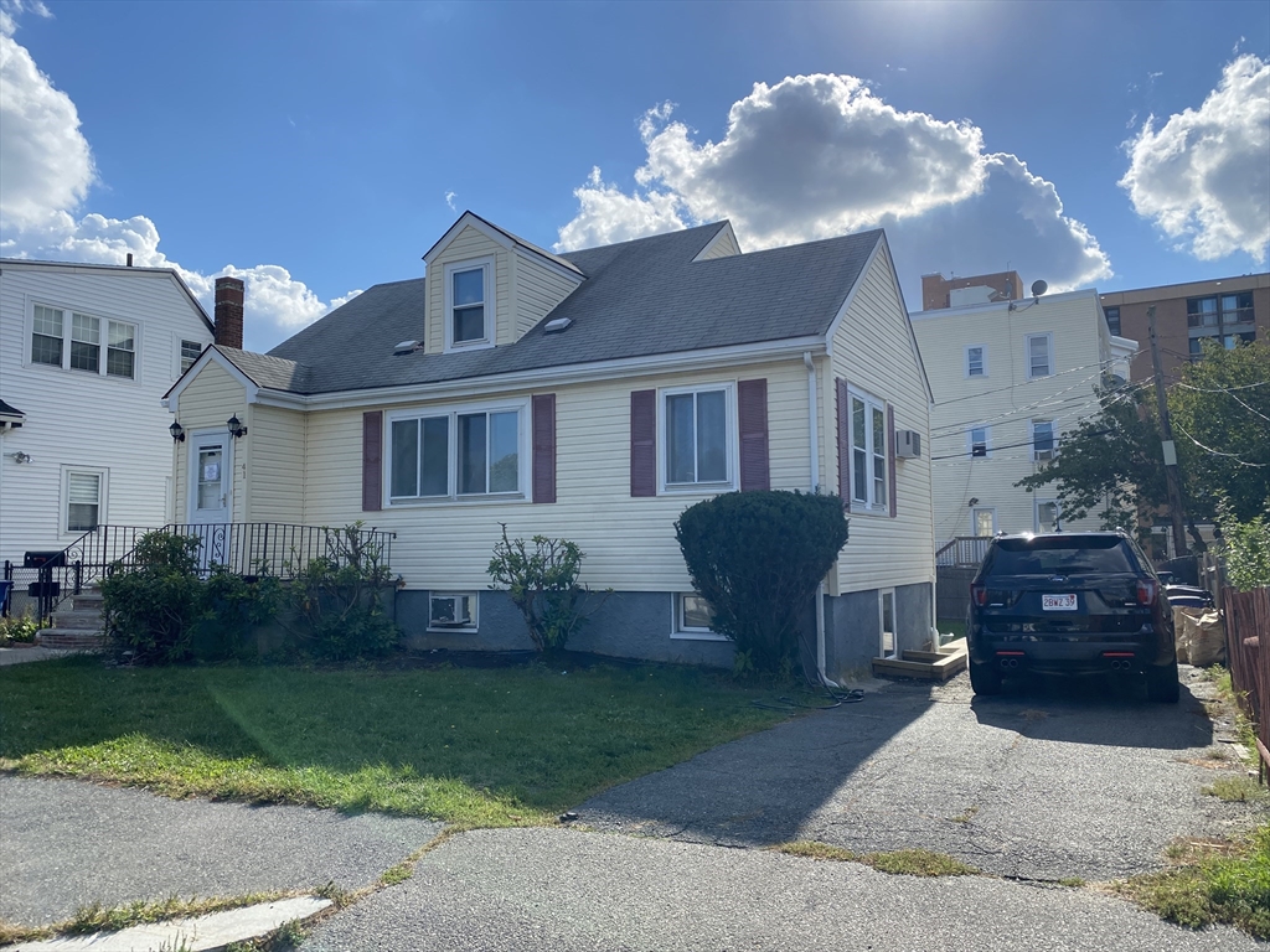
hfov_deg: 67.3
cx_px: 635
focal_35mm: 26
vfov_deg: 53.1
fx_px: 954
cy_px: 476
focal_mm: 4.25
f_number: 1.8
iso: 32
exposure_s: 1/4115
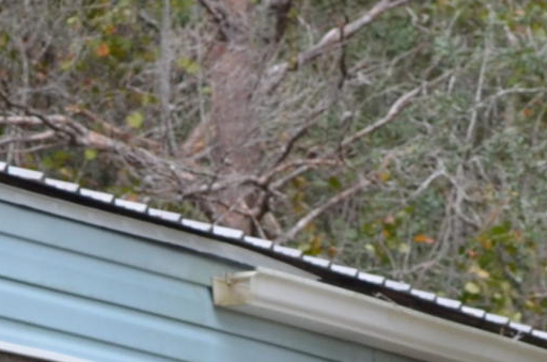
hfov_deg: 4.9
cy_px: 694
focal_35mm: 422
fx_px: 6398
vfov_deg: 3.2
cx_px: 196
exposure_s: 1/125
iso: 400
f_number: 5.3
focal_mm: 48
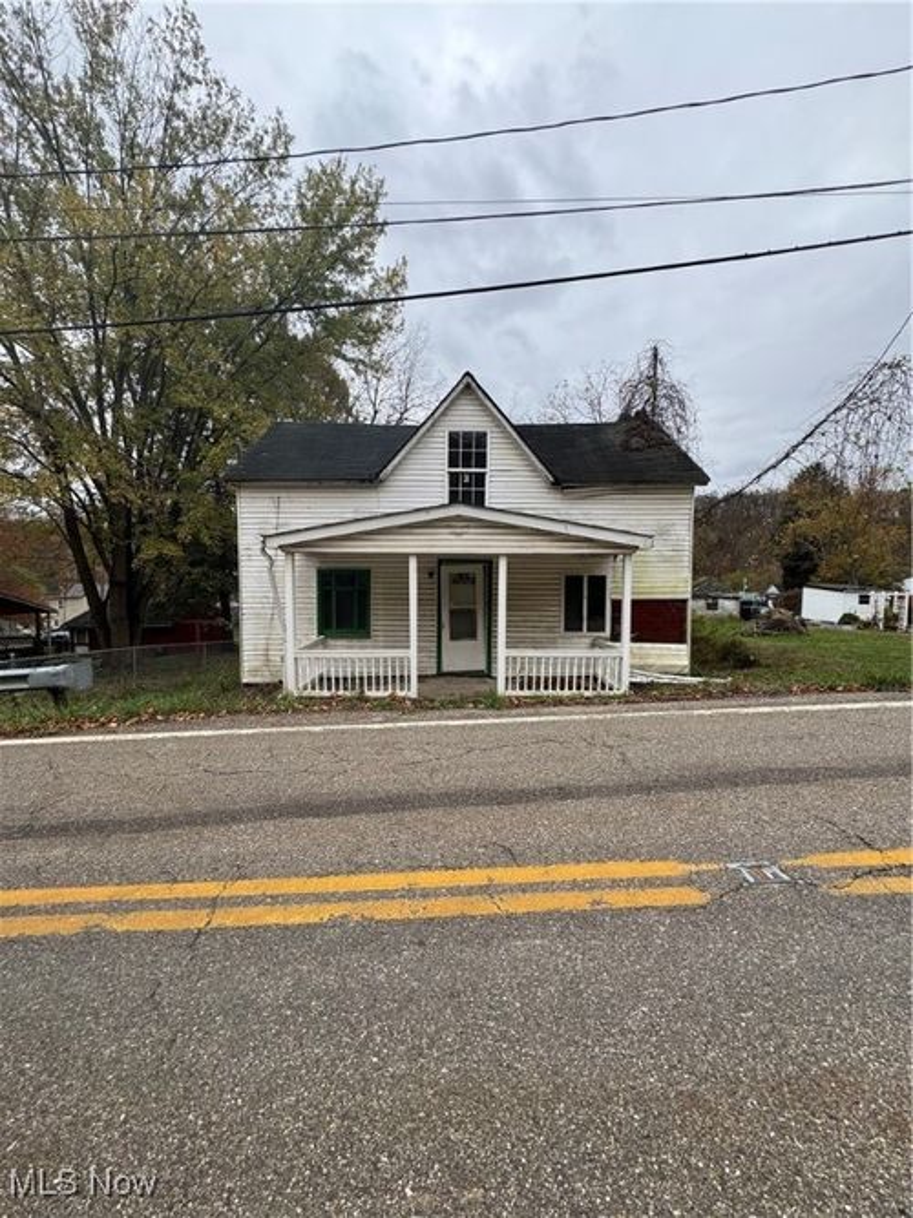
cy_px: 609
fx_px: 492
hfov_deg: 85.7
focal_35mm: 14
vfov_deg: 102.1
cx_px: 456
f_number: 2.2
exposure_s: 1/451
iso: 40
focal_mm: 2.22
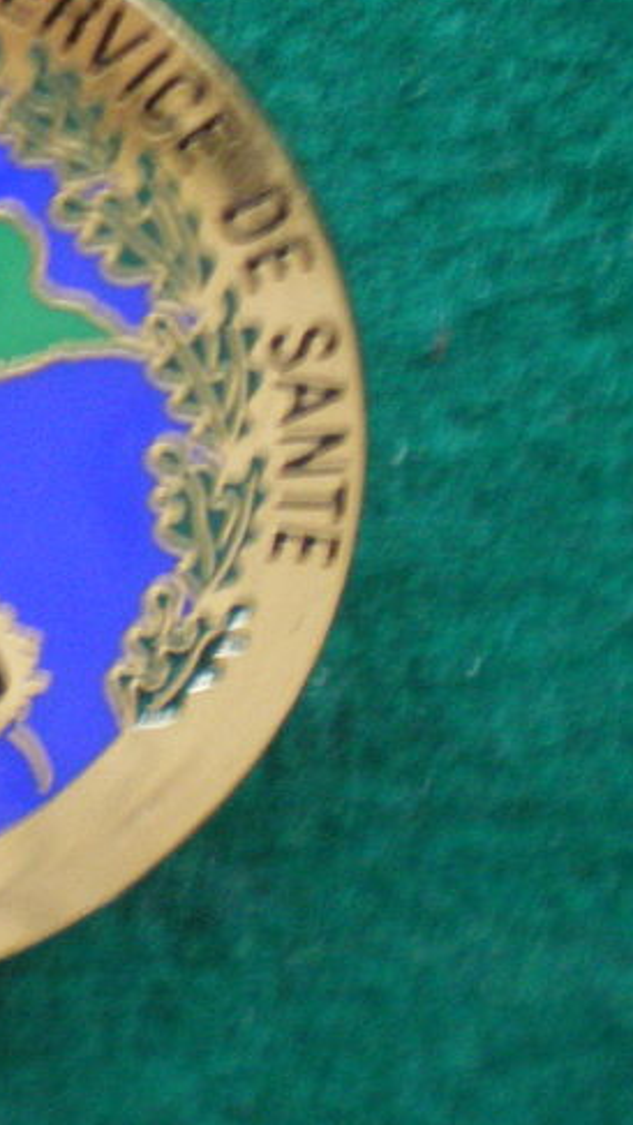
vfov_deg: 25.0
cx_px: -349
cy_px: 462
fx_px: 2536
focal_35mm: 85
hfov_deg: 13.3
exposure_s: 1/15
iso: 400
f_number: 3.1
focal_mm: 6.3
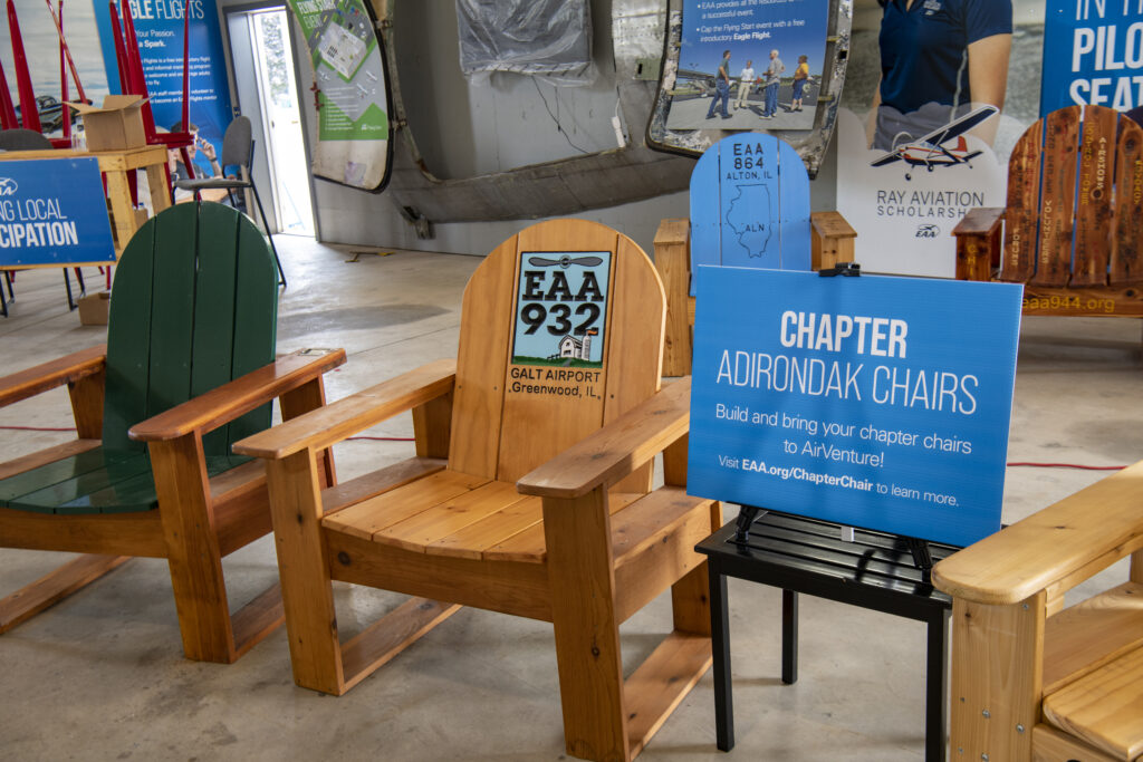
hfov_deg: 50.7
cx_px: 572
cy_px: 381
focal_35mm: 38
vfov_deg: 35.1
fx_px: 1207
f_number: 6.3
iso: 320
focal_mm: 38
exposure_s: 1/25
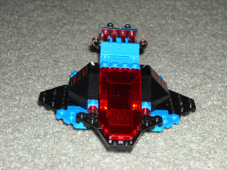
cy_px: 85
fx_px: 689
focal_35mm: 105
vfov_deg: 14.1
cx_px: 114
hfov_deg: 18.7
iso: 100
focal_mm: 17.1
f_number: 4.7
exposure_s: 1/125
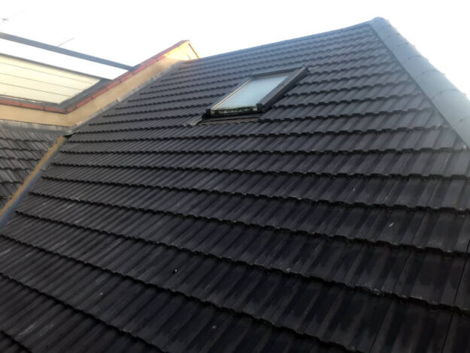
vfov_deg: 49.8
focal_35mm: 28
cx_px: 235
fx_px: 380
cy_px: 176
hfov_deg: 63.4
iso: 32
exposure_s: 1/100
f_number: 1.8
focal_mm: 3.99
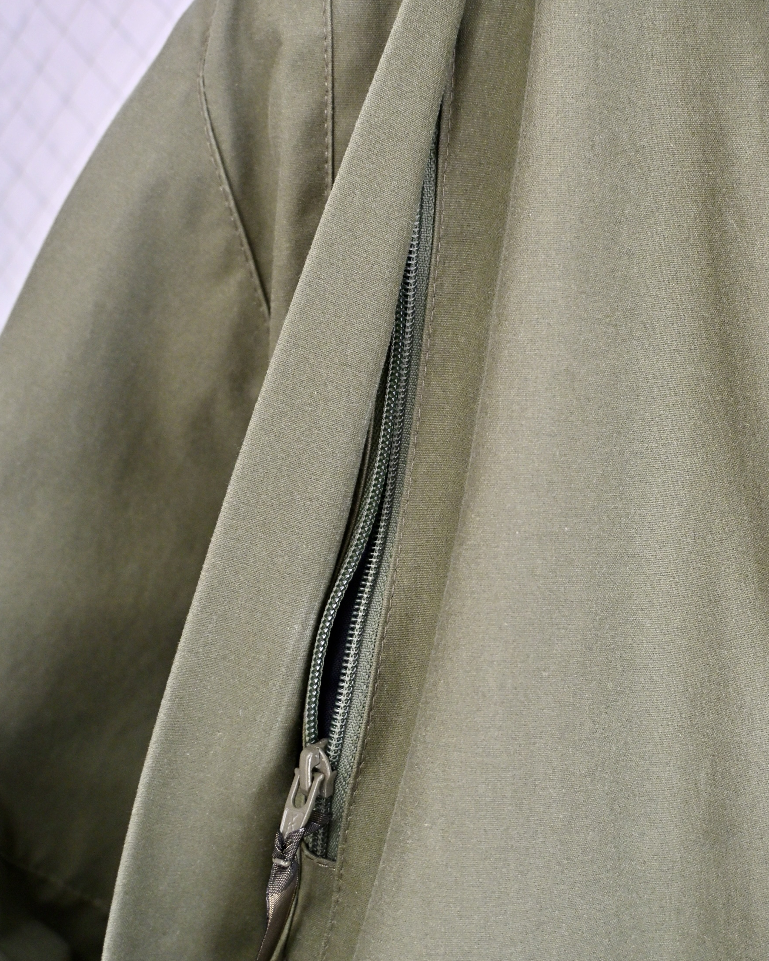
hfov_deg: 43.4
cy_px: 500
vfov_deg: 52.8
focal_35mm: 34
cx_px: 384
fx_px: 967
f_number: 4.5
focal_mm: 20
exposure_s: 1/30
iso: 800
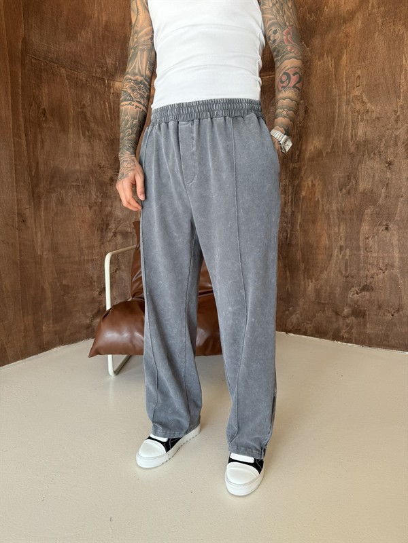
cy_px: 272
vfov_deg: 71.6
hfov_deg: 56.8
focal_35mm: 24
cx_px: 204
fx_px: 377
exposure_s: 1/281
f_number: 1.78
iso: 80
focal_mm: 6.76
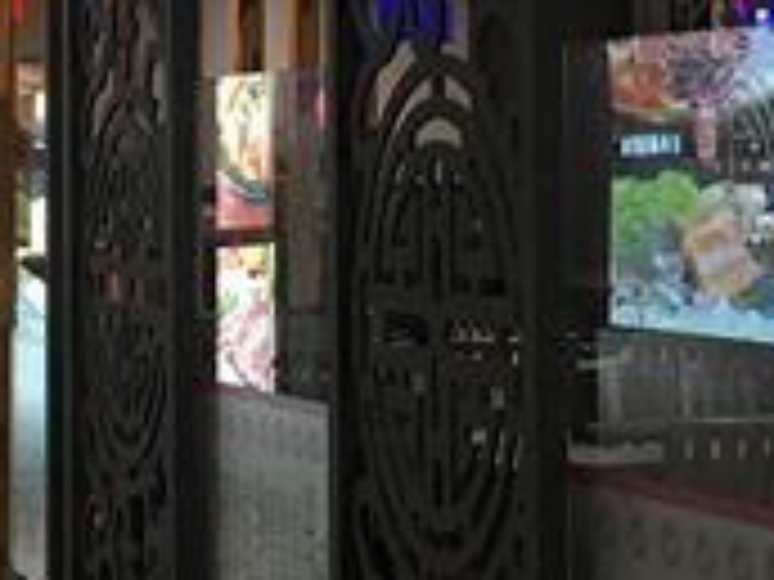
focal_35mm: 135
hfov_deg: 14.3
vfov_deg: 10.9
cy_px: 81
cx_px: 842
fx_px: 3019
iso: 64
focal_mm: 4.15
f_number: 2.2
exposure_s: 1/15
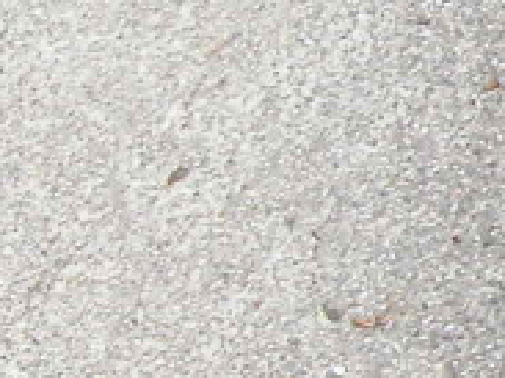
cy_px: 166
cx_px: 1432
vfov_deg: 6.1
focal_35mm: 245
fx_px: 3572
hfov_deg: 7.3
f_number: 3.2
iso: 100
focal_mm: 8.9
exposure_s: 1/61.4
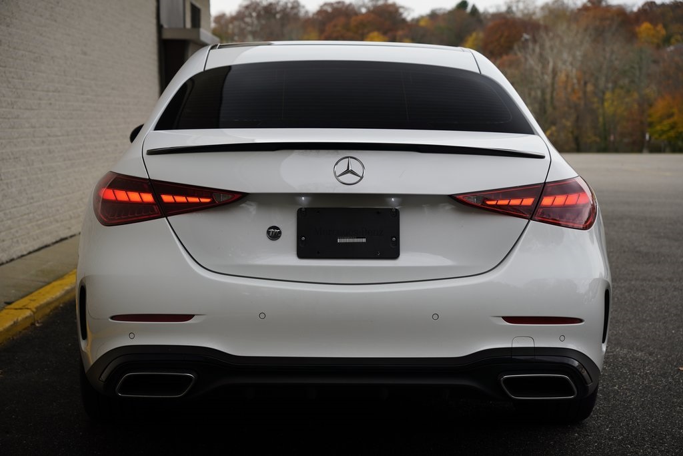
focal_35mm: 64
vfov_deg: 21.1
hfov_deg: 31.2
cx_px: 342
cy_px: 228
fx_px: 1224
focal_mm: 43
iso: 100
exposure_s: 1/125
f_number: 4
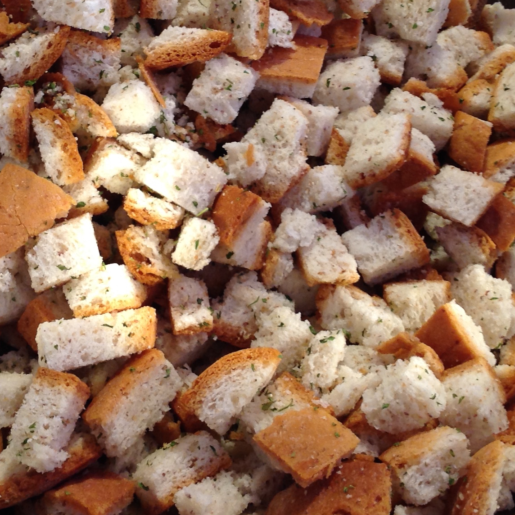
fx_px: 1178
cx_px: 241
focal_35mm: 70
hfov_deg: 24.7
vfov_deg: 24.5
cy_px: 166
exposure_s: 1/15
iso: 64
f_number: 2.4
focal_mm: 4.28
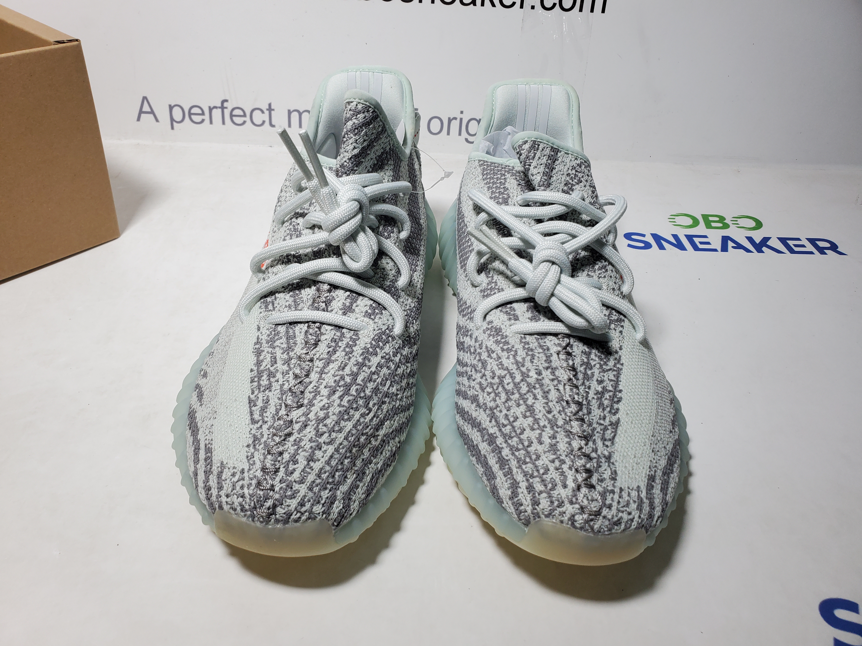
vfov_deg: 53.1
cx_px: 431
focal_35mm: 26
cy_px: 323
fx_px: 647
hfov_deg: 67.3
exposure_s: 1/217
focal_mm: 4.3
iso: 50
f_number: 2.4
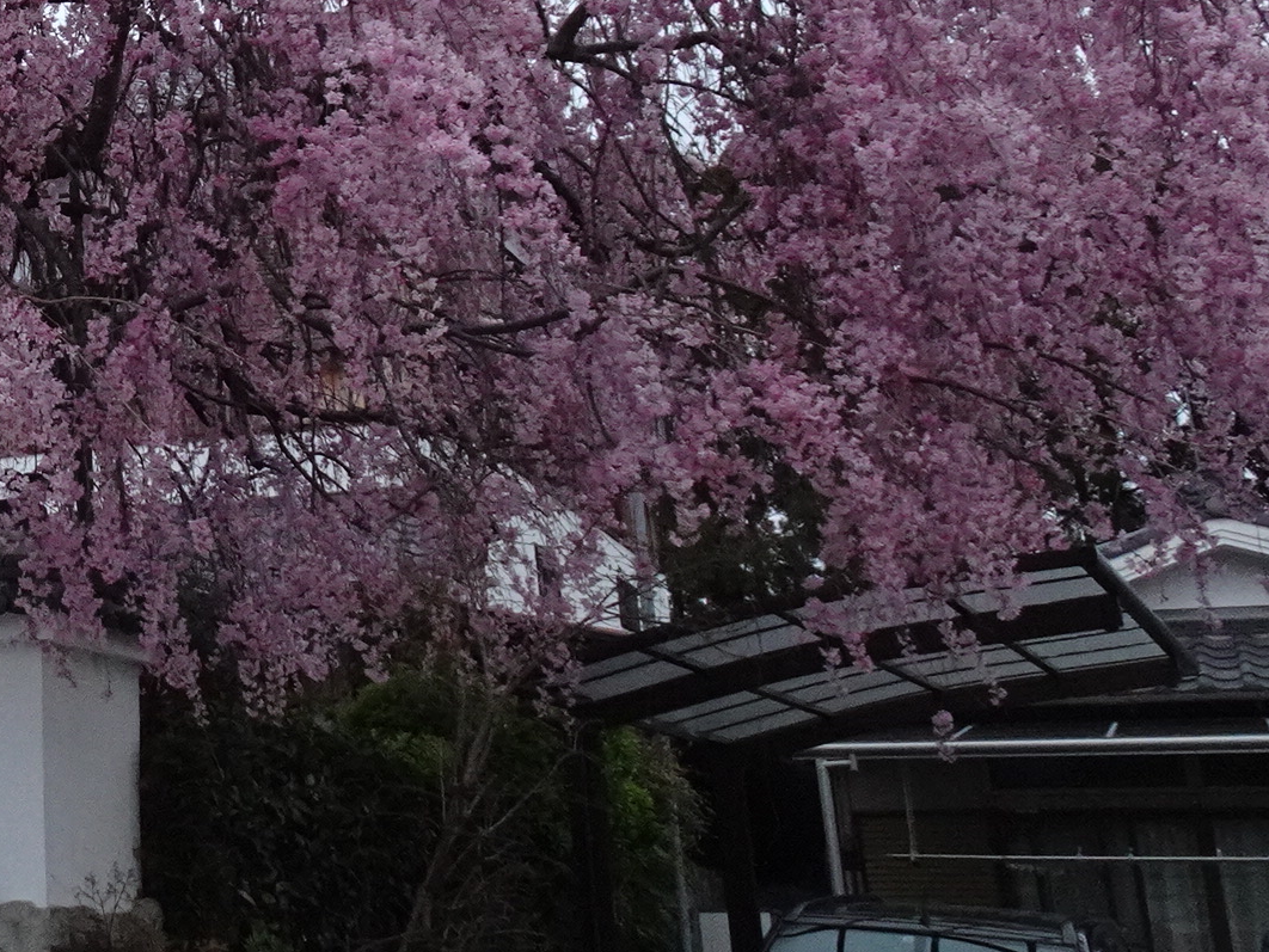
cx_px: -240
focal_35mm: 61
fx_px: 2237
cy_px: 152
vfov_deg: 23.6
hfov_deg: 27.9
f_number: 3.5
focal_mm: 4.38
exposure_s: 1/30
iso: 640
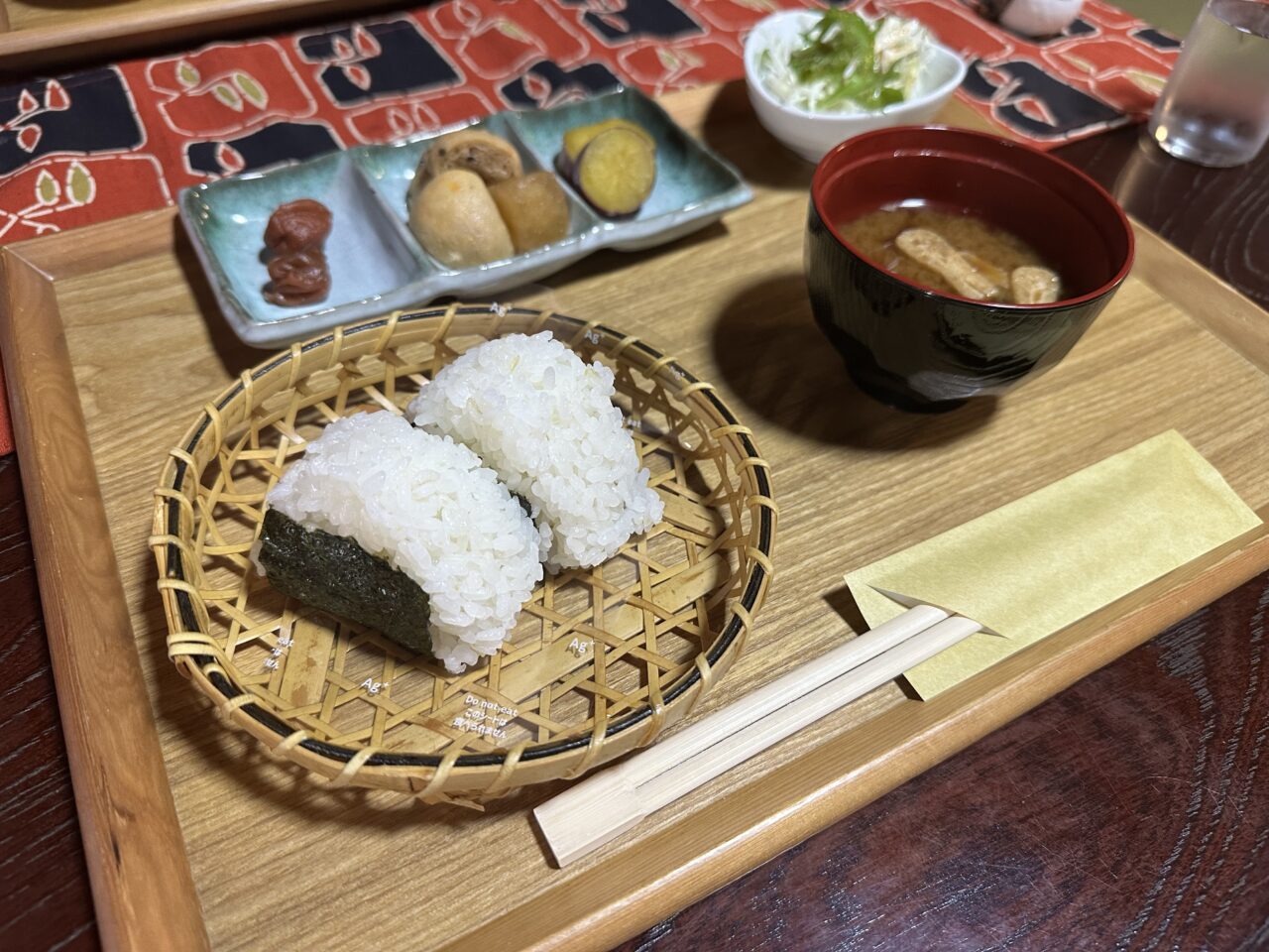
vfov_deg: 56.8
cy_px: 476
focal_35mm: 24
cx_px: 634
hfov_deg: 71.6
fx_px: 880
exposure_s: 1/60
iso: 250
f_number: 1.78
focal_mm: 6.86
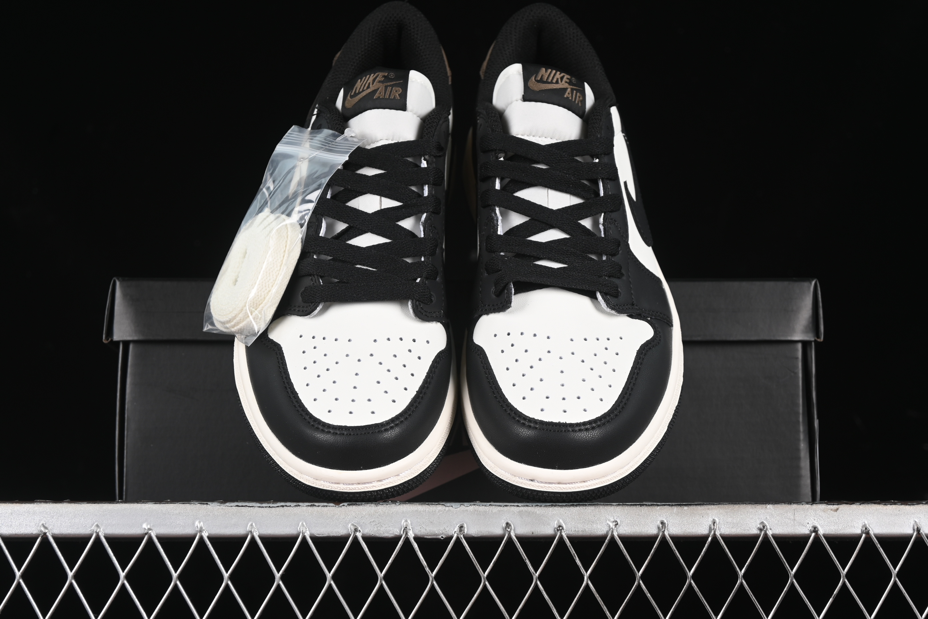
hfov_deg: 27.0
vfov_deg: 18.2
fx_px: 1933
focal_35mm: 75
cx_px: 464
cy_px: 310
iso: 160
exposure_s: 1/60
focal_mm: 50
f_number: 6.3
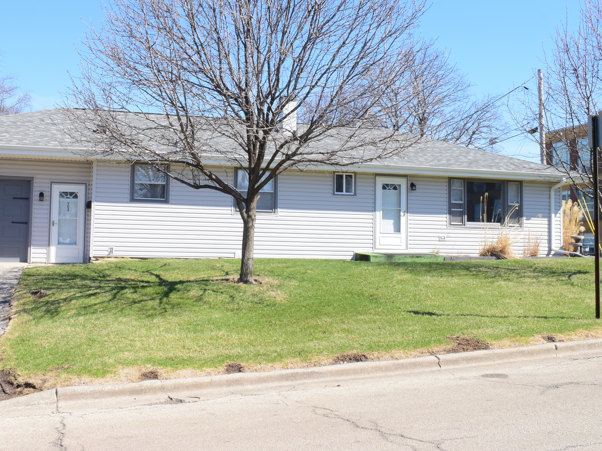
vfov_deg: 33.5
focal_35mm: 43
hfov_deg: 43.7
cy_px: 188
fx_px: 748
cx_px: 257
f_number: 18
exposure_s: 1/100
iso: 320
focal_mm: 22
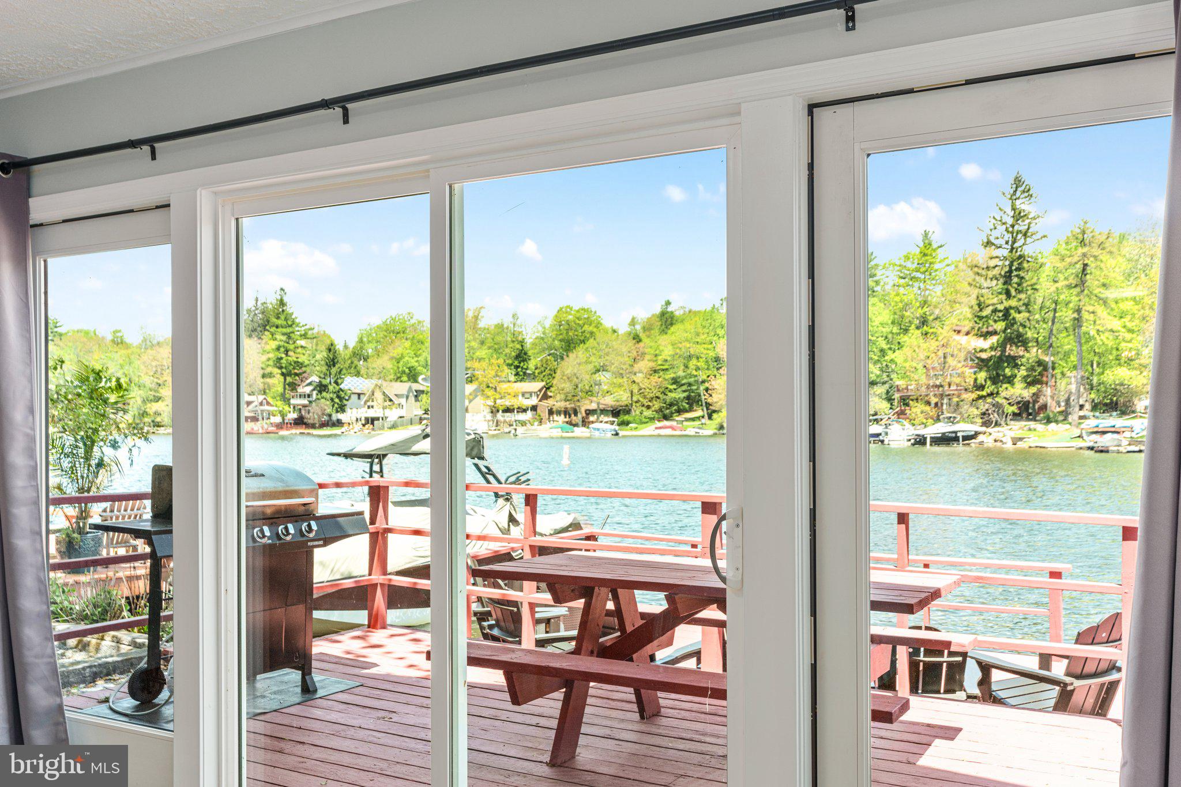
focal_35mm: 31
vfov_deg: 42.3
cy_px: 394
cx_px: 590
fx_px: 1017
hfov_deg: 60.3
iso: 320
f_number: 7.1
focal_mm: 31
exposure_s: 1/40
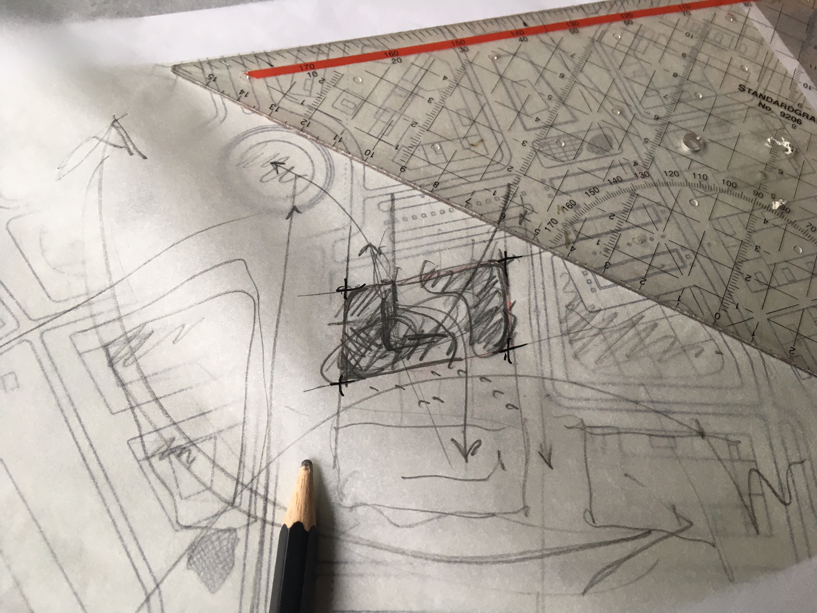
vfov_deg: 48.2
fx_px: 684
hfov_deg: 61.7
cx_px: 408
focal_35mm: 29
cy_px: 306
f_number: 2.2
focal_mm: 4.15
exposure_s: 1/33
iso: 32
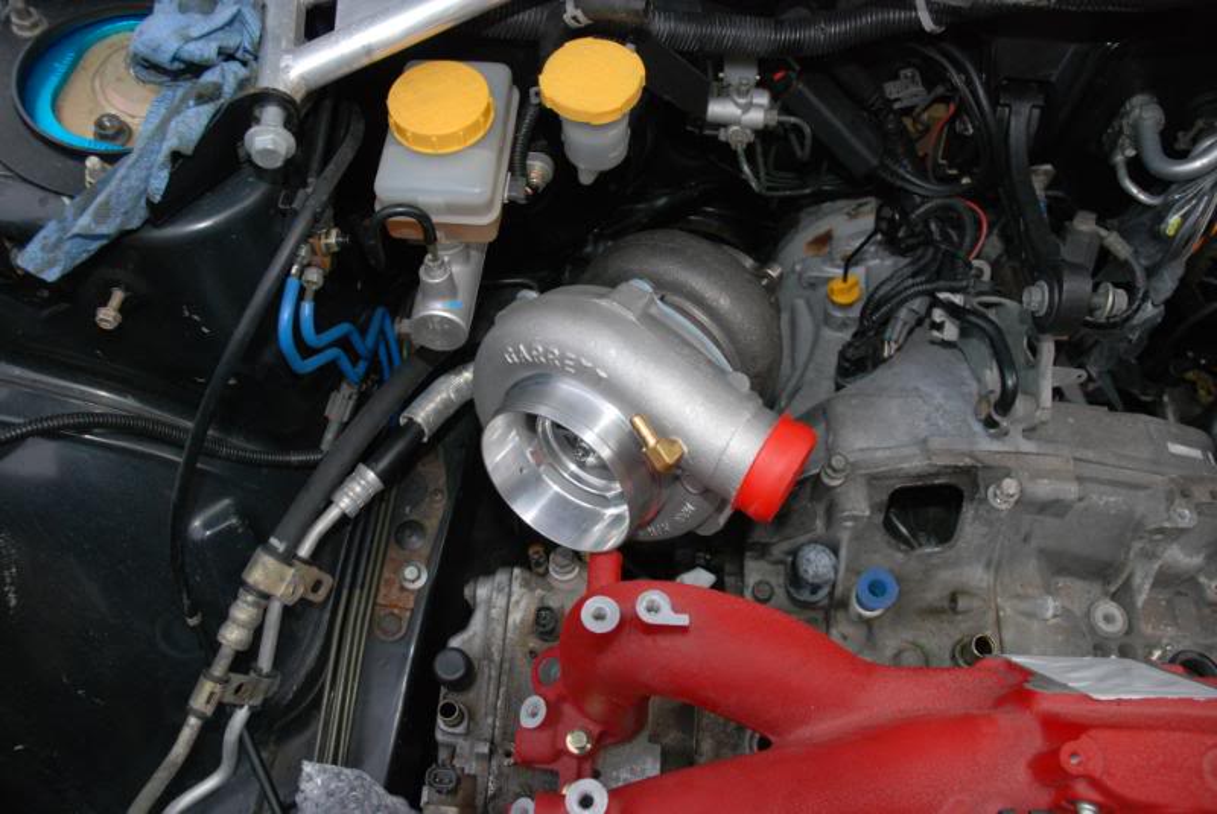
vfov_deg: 48.0
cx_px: 608
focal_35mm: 27
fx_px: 914
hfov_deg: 67.3
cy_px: 407
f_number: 5.6
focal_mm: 18
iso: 400
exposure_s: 1/200
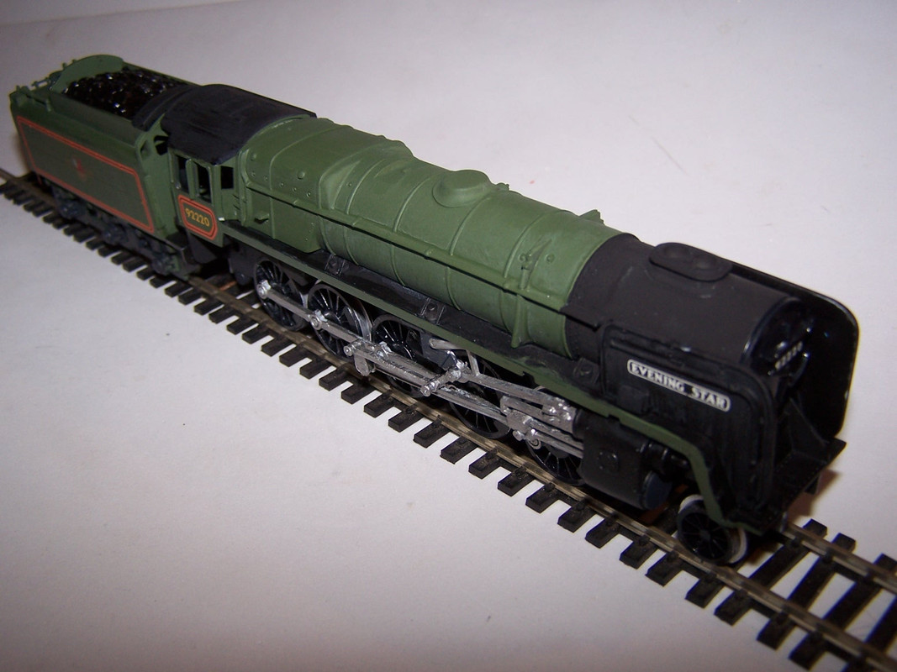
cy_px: 336
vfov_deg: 37.7
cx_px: 448
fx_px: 985
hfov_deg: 49.0
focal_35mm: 38
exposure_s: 1/60
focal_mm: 6.3
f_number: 2.8
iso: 80
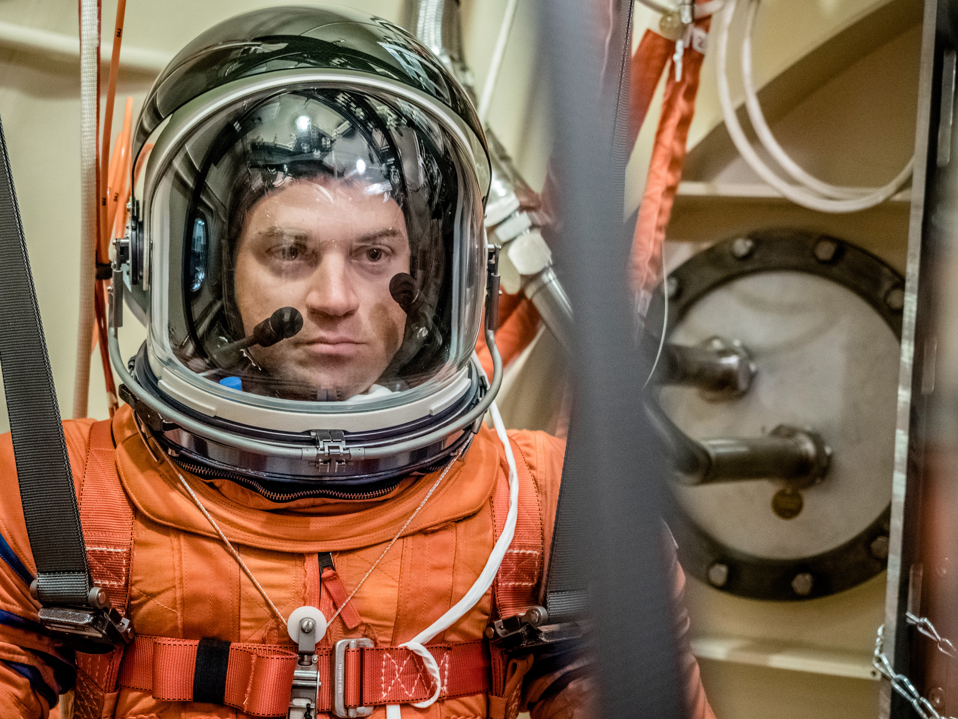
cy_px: 360
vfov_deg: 18.4
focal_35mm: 80
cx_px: 479
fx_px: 2214
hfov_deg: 24.4
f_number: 2.8
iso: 1600
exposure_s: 1/25
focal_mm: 40
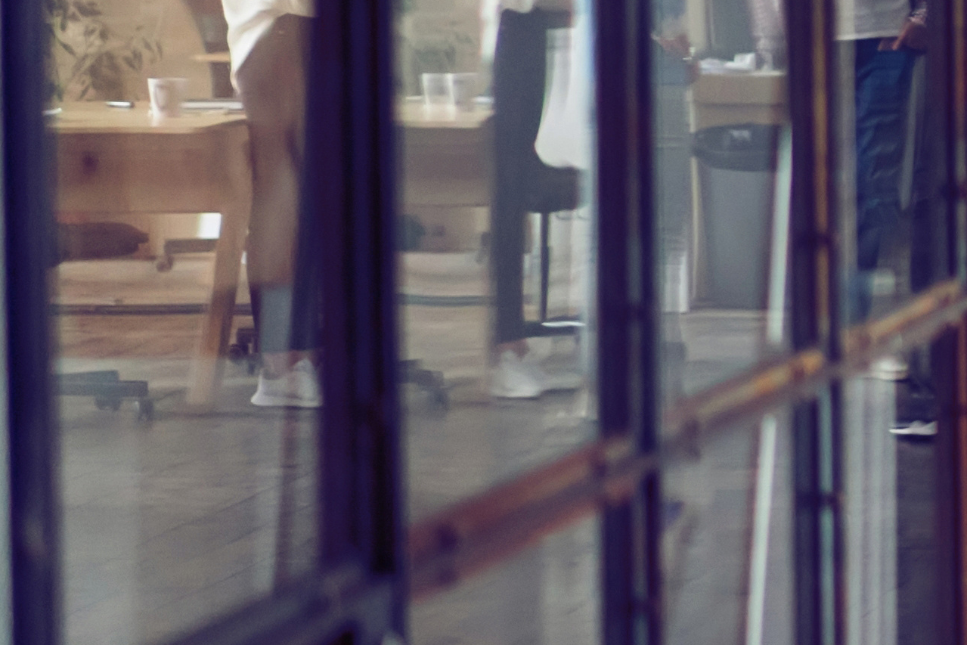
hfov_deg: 7.5
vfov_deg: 5.3
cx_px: 2211
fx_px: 6930
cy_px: -23
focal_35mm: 258
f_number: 2
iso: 800
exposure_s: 1/100
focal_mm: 55
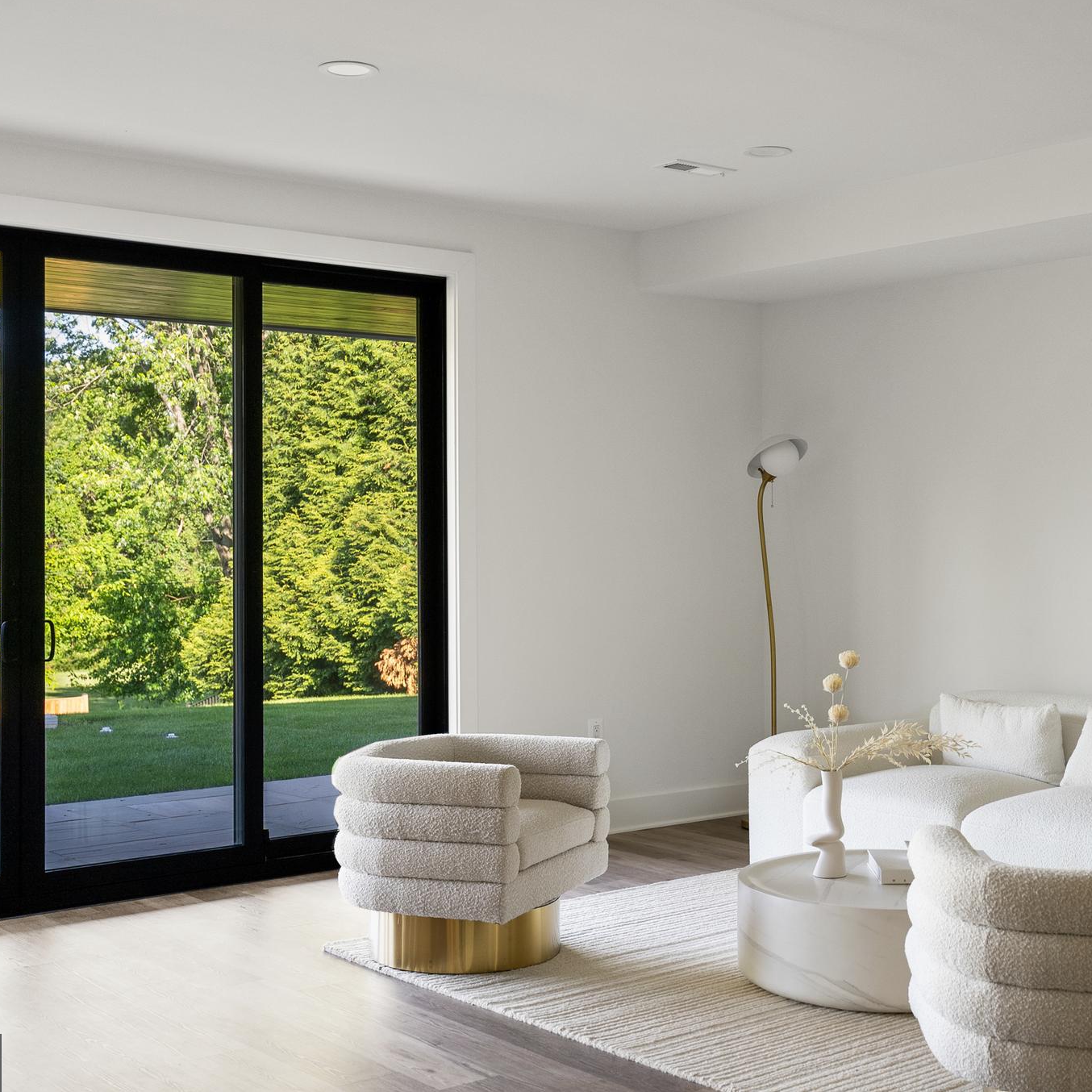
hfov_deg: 37.4
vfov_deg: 37.6
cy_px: 542
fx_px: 1606
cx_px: 648
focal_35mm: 45
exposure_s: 1/25
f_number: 5
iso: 800
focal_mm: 35
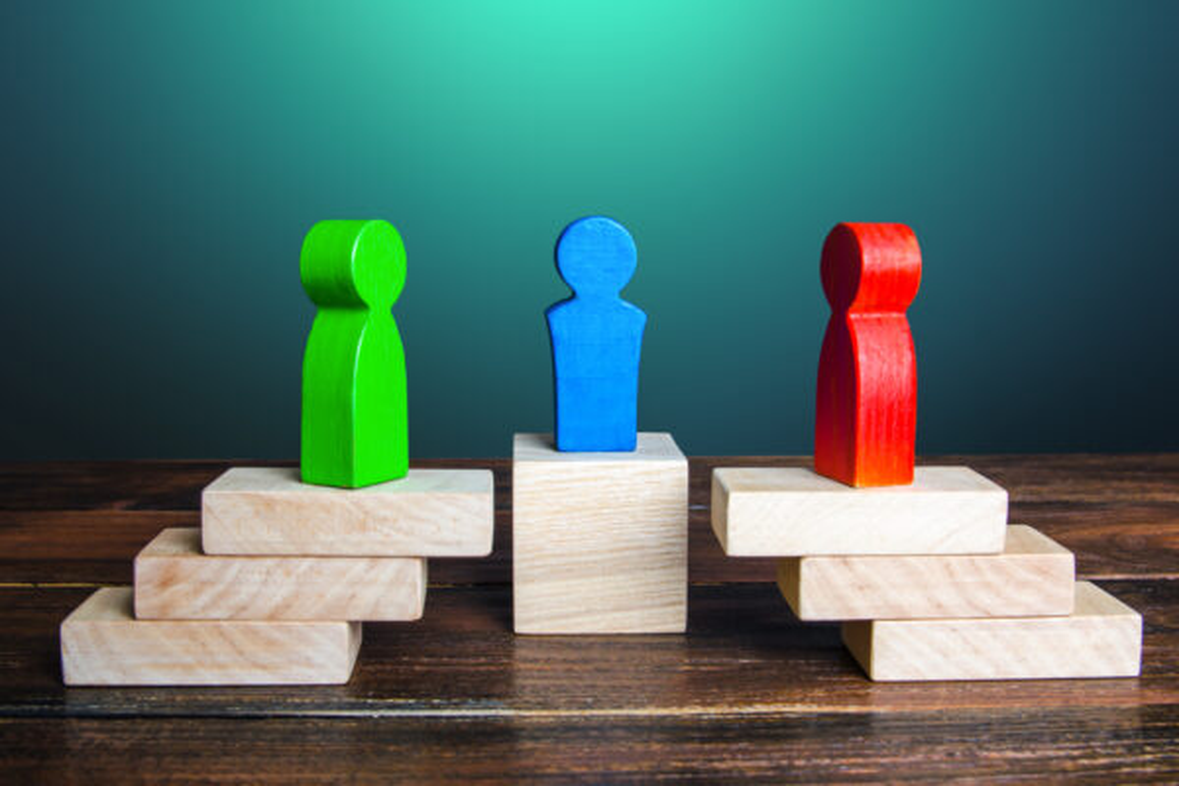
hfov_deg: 45.0
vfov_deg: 30.8
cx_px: 590
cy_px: 393
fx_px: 1425
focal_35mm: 44
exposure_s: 1/125
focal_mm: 29
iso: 160
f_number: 9
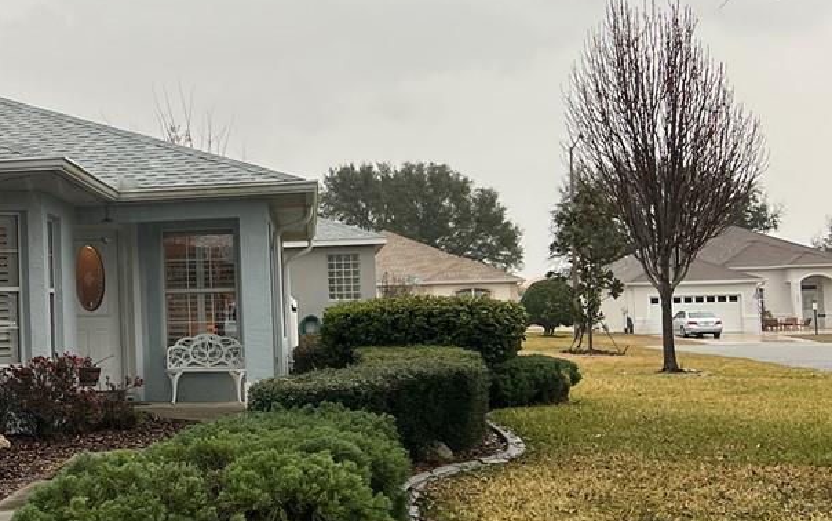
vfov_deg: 17.9
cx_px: -113
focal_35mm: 73
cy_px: 236
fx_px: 1656
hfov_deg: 25.8
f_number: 1.5
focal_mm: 5.7
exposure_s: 1/268
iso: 40
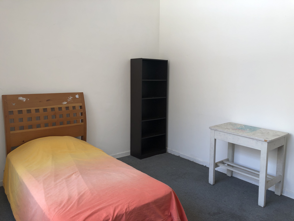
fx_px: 238
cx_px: 147
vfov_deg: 49.7
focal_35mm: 28
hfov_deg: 63.4
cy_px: 110
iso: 40
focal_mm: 4
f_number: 1.8
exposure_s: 1/120
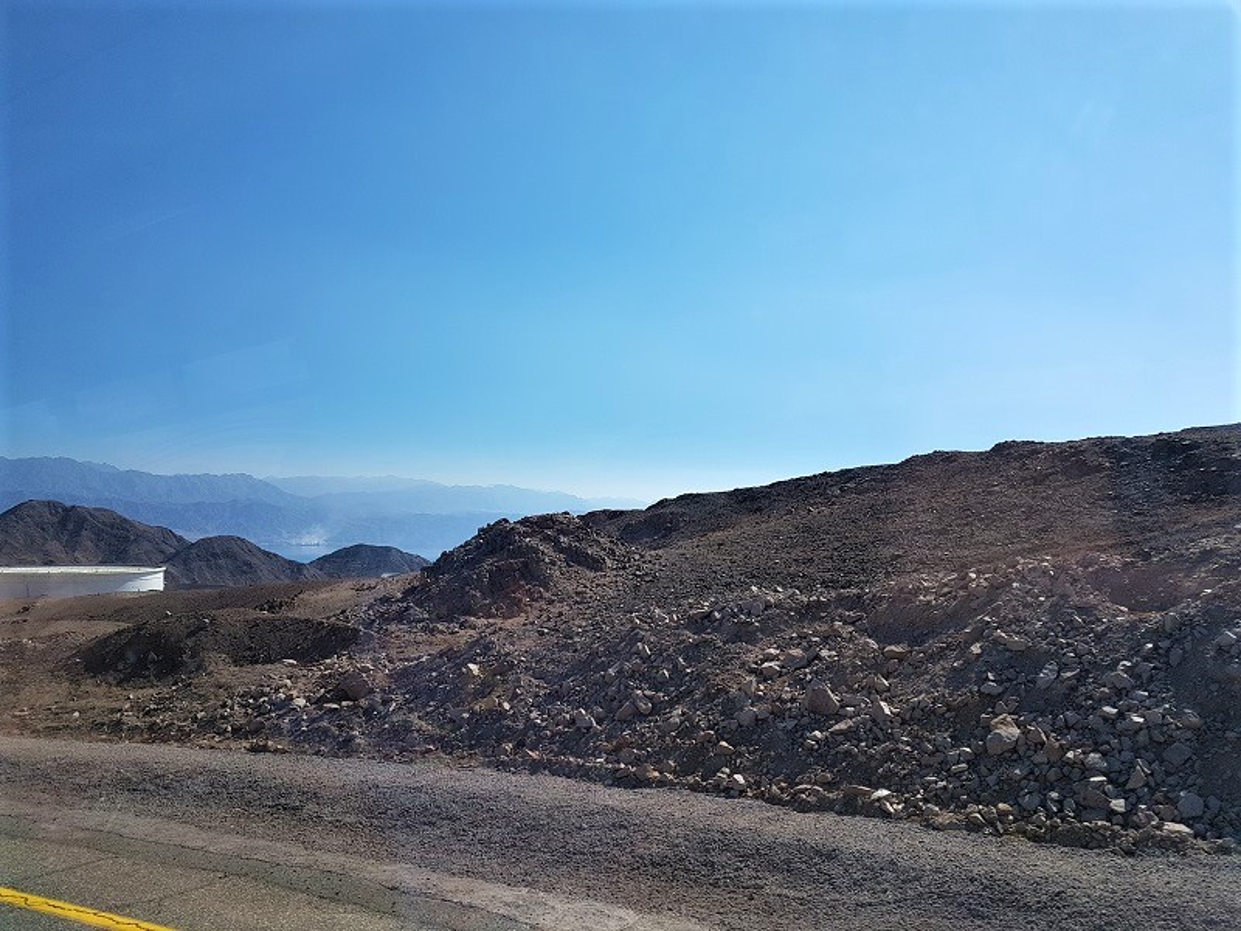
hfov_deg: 67.3
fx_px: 932
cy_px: 466
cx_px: 620
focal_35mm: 26
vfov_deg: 53.1
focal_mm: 4.2
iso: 40
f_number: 1.7
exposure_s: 1/1968
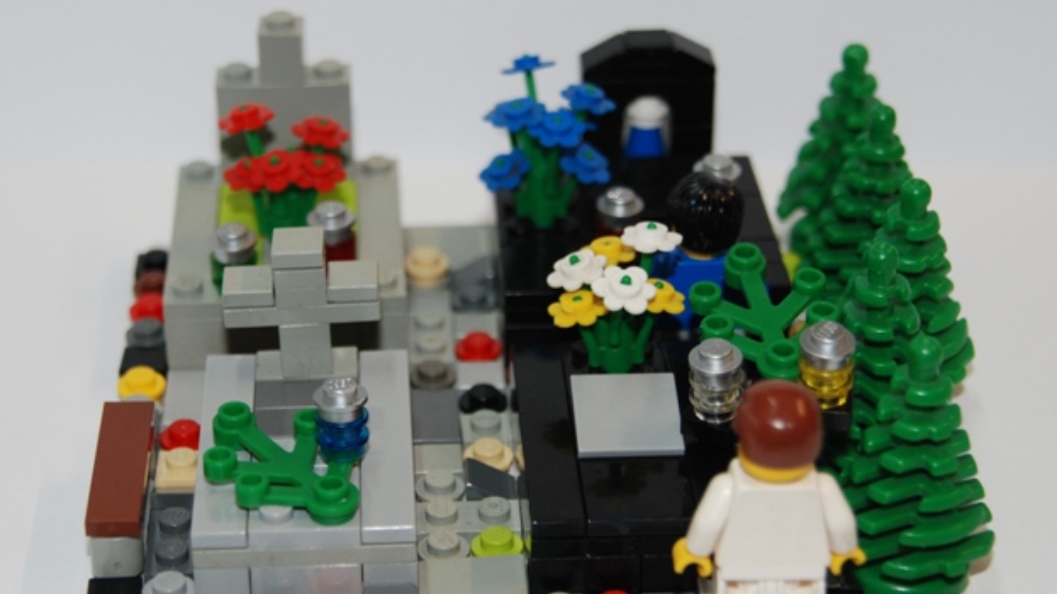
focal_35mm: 93
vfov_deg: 13.0
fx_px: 2606
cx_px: 460
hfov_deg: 22.9
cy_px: 265
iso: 400
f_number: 5
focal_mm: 46
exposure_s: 1/60
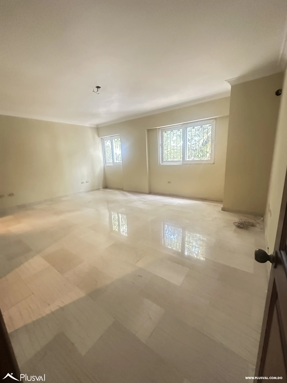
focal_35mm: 14
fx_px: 155
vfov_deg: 102.1
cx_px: 144
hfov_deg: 85.7
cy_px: 192
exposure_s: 1/40
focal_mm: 2.22
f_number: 2.2
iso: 1250
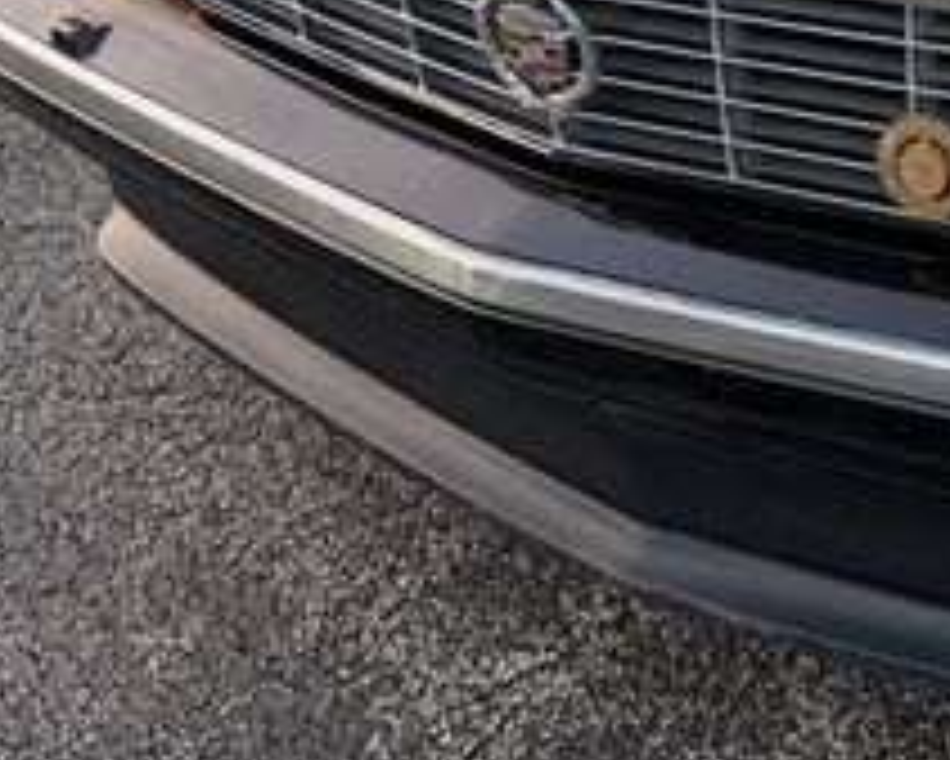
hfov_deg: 23.9
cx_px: 1193
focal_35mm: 71
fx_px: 1997
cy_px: -139
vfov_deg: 20.3
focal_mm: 6.76
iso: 160
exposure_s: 1/210
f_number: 1.78
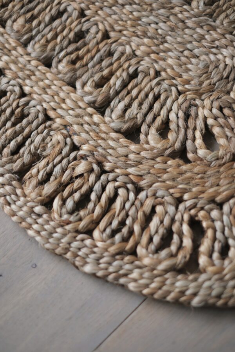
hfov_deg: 25.5
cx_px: 118
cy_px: 176
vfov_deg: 37.5
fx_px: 519
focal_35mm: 53
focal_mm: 35
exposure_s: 1/52
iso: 250
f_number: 2.8
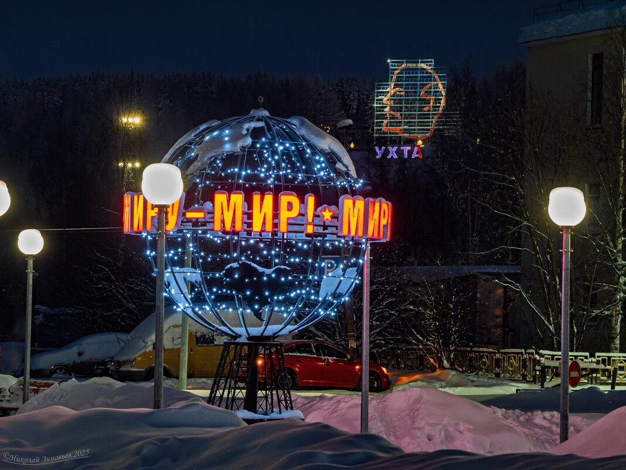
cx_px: 313
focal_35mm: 176
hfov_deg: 11.2
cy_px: 235
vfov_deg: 8.4
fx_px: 3183
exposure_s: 1/1.67
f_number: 8
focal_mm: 88
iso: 200
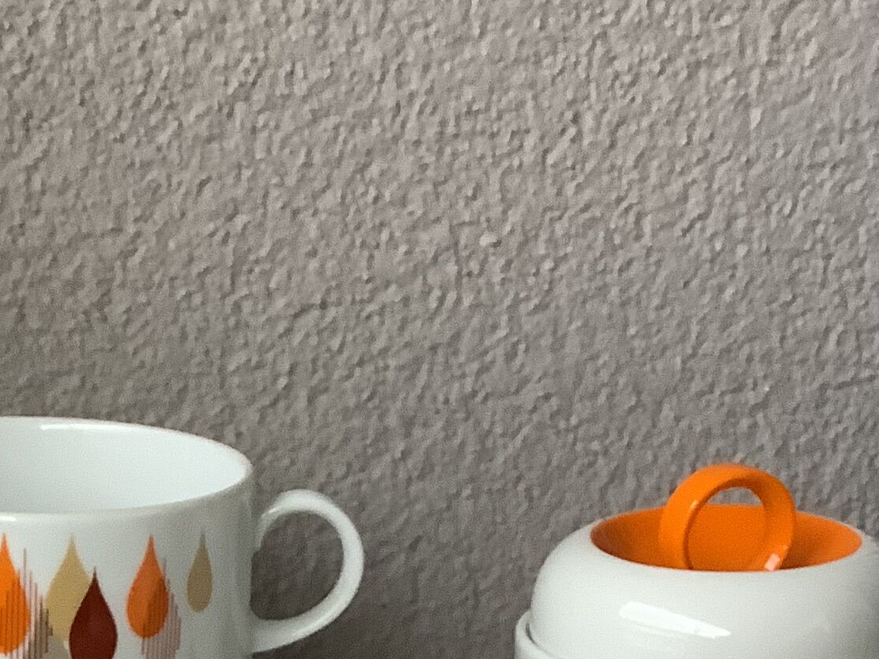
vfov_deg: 15.2
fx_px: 2311
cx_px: 132
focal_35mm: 91
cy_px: 951
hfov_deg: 21.2
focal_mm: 3.3
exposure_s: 1/60
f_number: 2.4
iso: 200
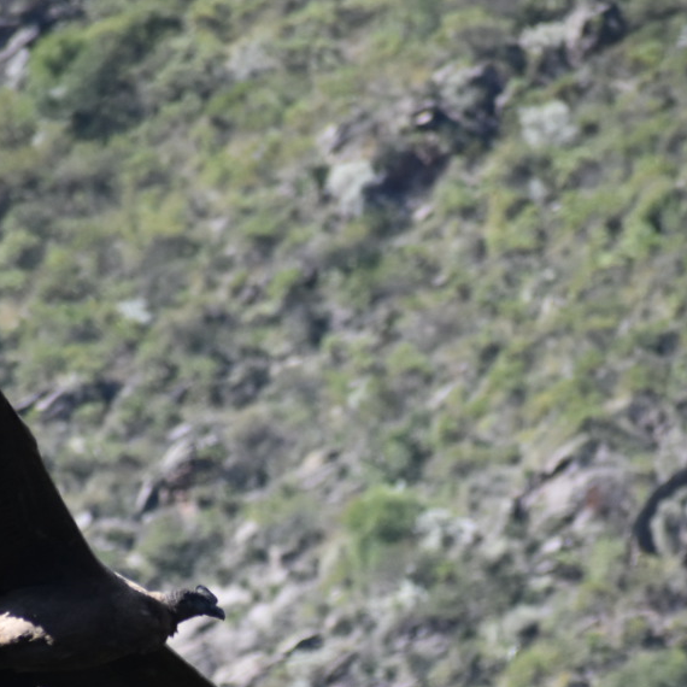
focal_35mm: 1086
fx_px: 24385
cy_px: 570
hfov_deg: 1.6
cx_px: 315
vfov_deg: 1.6
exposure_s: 1/1000
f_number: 6.3
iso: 560
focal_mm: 300
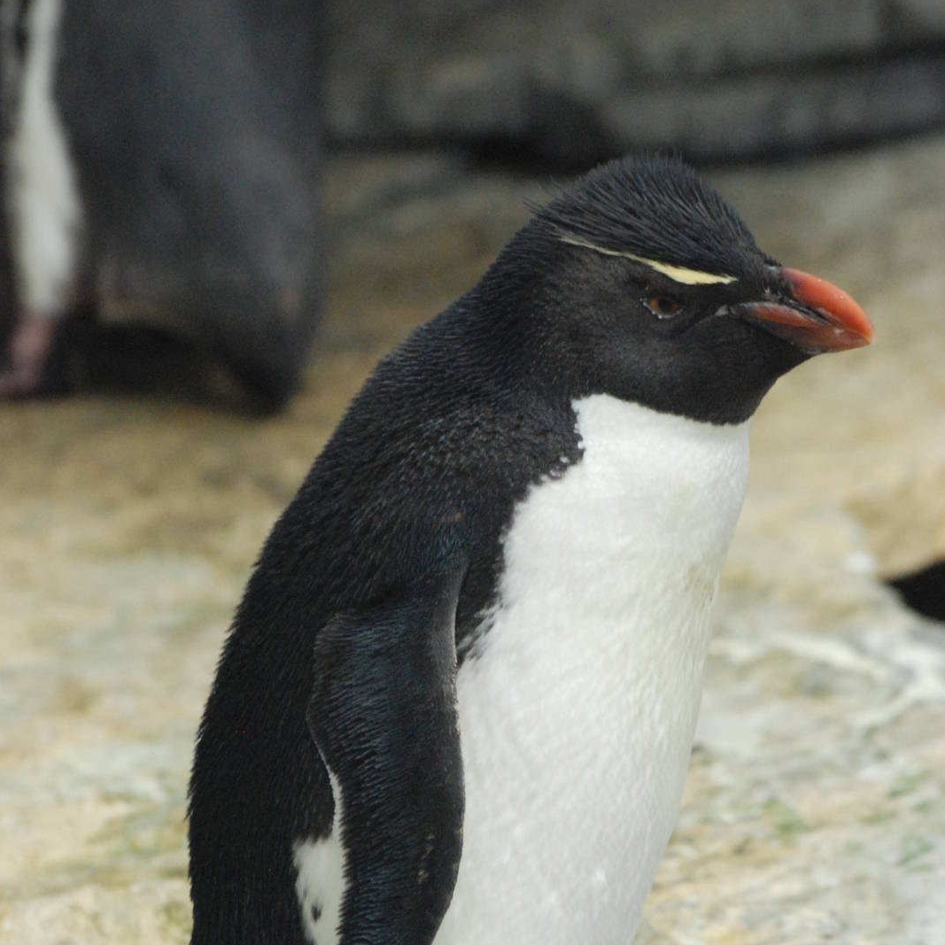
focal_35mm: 421
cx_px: 473
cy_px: 684
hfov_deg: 4.2
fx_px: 13003
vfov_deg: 4.2
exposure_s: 1/160
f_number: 9
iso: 1600
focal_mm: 220
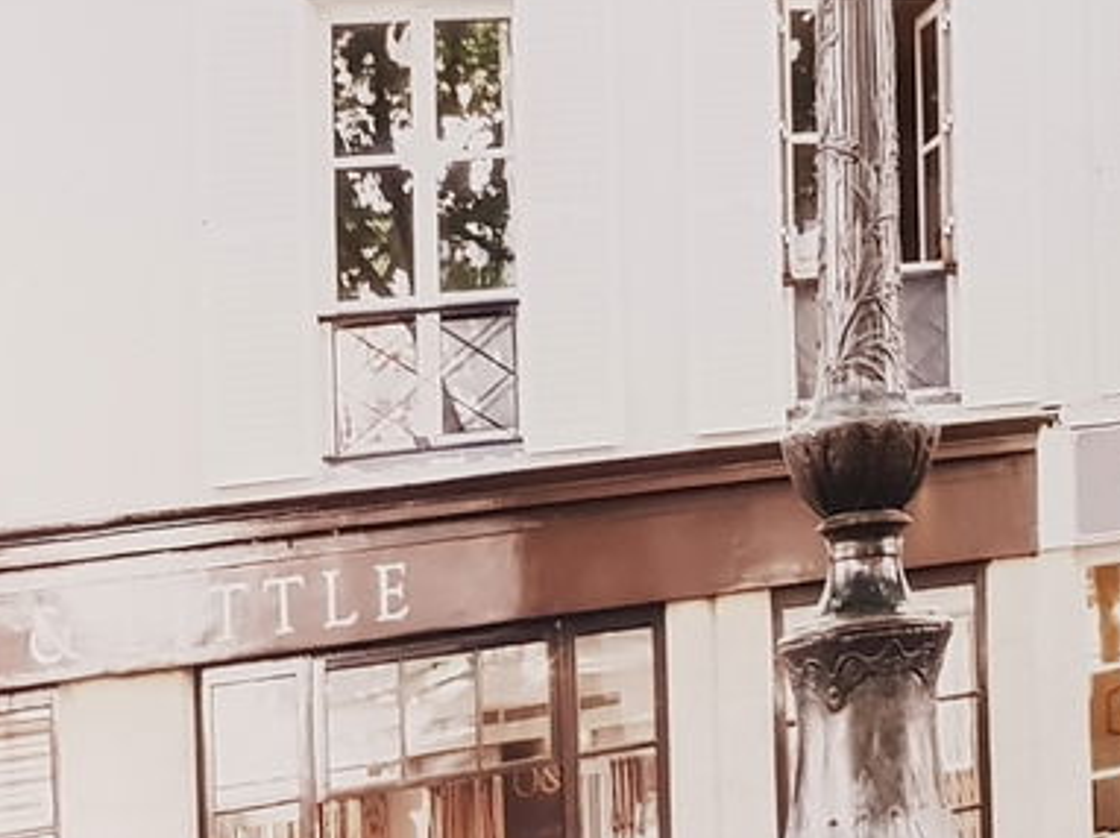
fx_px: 3524
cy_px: 404
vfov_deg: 13.6
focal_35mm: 109
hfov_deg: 18.1
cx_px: 554
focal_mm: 4.2
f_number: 1.7
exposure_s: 1/15
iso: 250
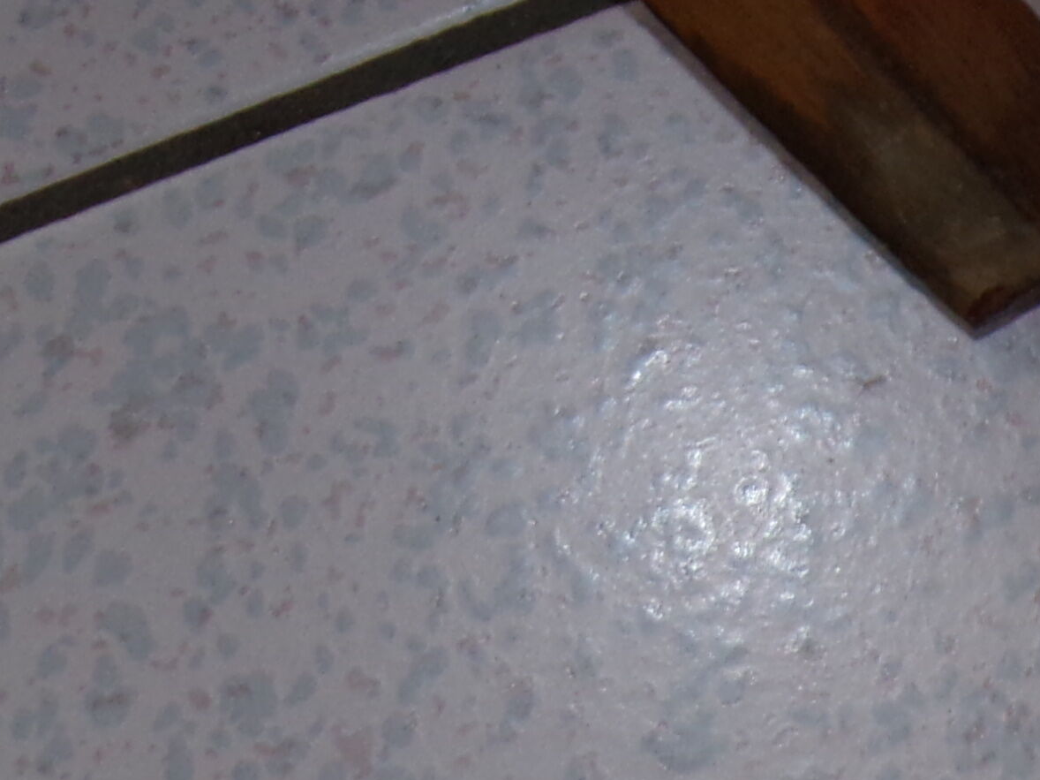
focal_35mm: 105
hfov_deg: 17.6
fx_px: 3154
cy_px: -724
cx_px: 1328
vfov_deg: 12.6
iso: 100
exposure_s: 1/60
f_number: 3
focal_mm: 4.3
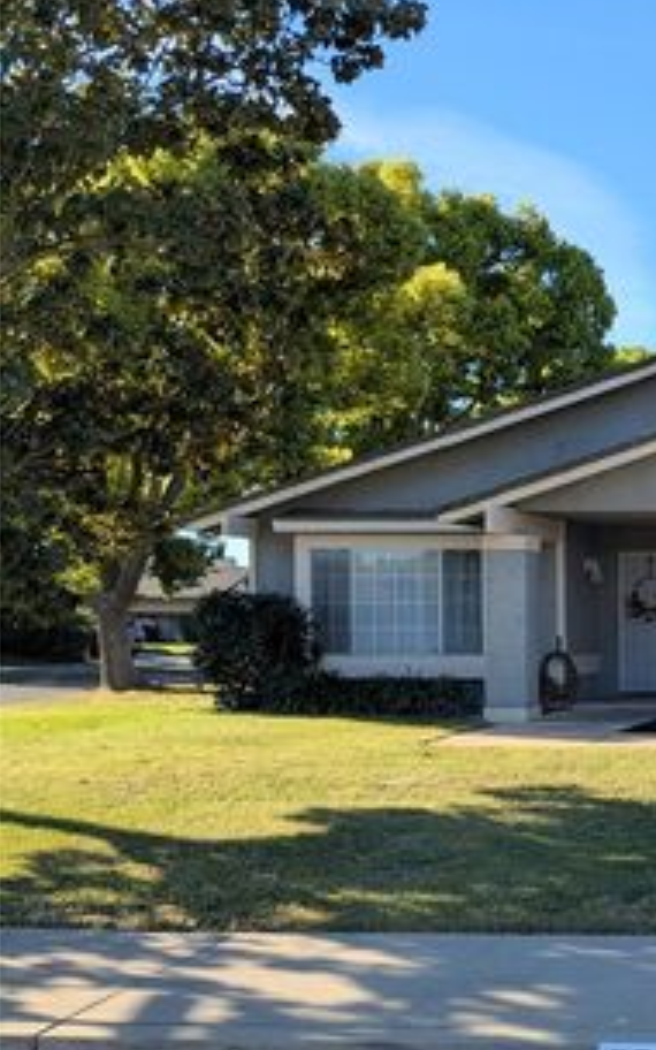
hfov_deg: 24.0
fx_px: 1344
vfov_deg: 42.5
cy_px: 620
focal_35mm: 47
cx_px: 860
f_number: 1.73
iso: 60
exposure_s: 1/1949
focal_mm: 4.38
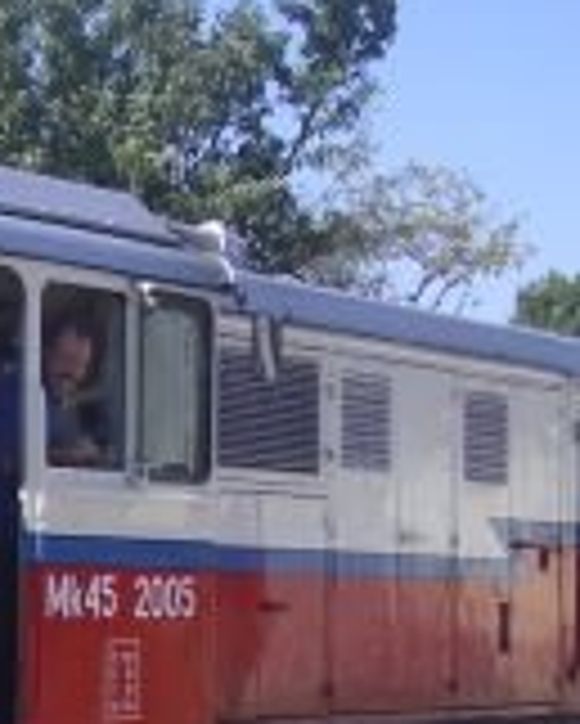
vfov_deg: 14.8
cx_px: -121
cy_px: 773
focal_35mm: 127
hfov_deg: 11.9
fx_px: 2722
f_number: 4.3
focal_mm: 5.8
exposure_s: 1/400
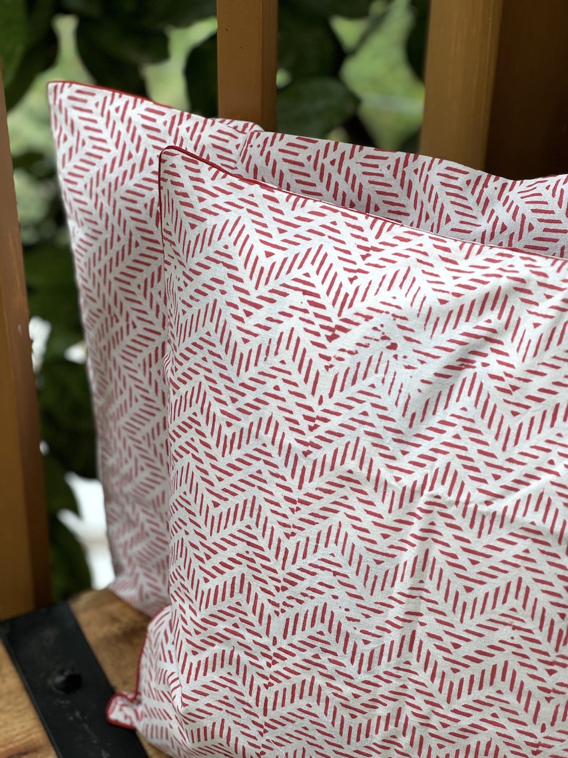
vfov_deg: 25.3
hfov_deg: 19.1
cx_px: 284
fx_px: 1685
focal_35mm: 77
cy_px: 379
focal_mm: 9
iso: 40
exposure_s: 1/99
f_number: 2.8
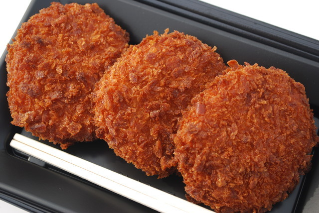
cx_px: 160
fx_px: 612
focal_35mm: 69
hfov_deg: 29.2
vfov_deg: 19.8
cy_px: 106
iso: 100
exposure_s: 1/125
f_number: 5.6
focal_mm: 46
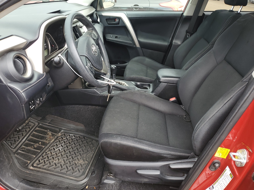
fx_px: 191
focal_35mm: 26
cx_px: 127
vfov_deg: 53.1
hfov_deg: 67.3
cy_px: 95
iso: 50
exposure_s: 1/139
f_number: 1.5
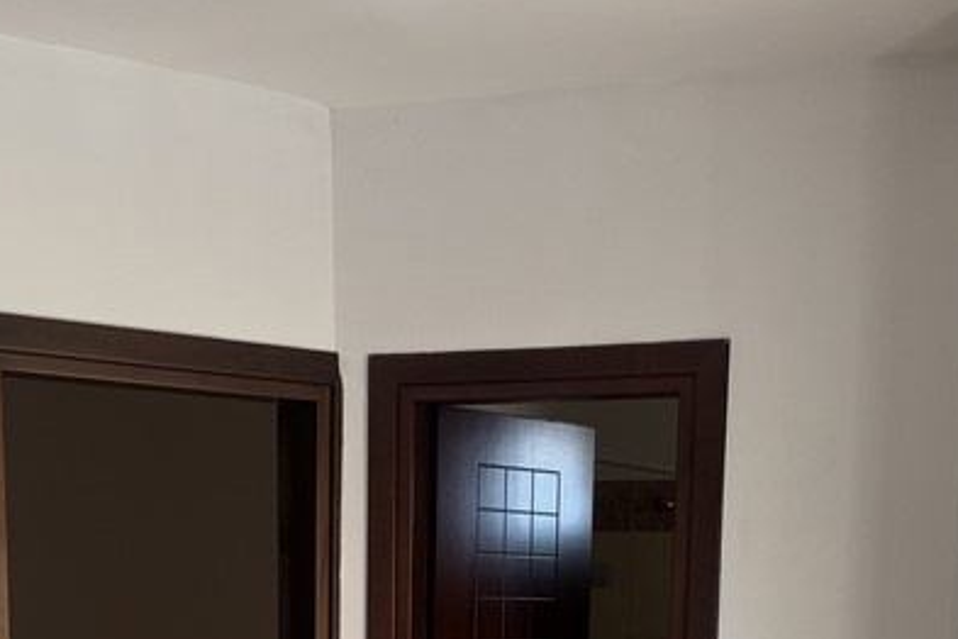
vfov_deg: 19.5
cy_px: 793
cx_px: 407
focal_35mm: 65
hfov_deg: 30.9
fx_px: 1730
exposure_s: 1/121
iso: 160
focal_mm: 6.76
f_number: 1.78
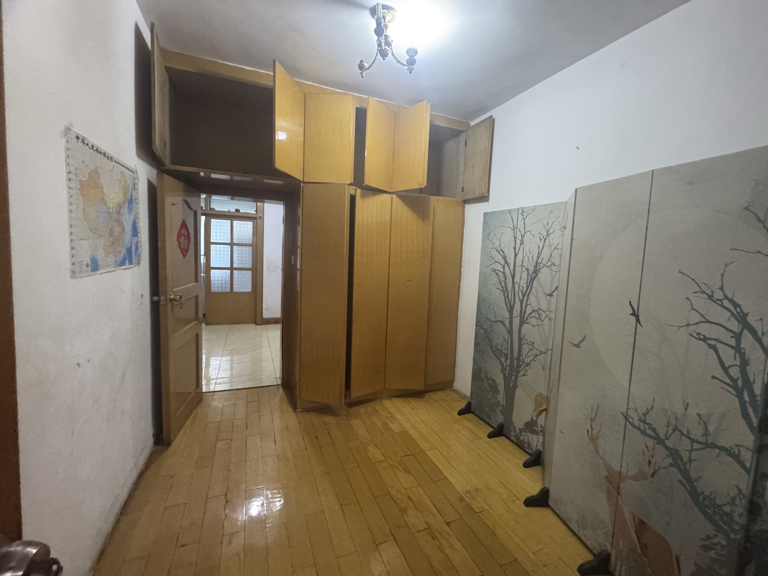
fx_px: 333
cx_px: 382
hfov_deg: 98.2
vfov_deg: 81.7
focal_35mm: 15
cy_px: 281
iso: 800
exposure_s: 1/50
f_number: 2.2
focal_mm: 2.22
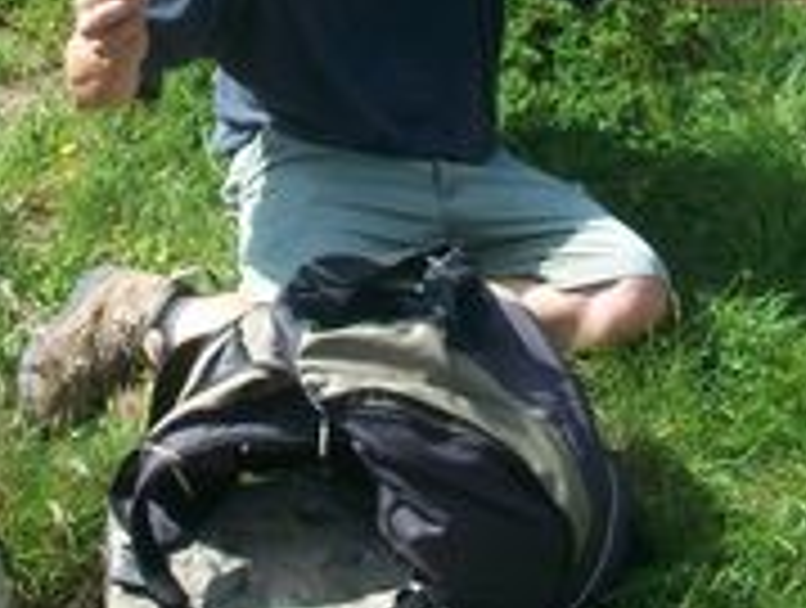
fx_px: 2123
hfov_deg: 21.5
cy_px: -68
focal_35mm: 91
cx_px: 468
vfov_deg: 15.8
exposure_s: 1/250
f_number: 5.5
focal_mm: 5.7
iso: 80
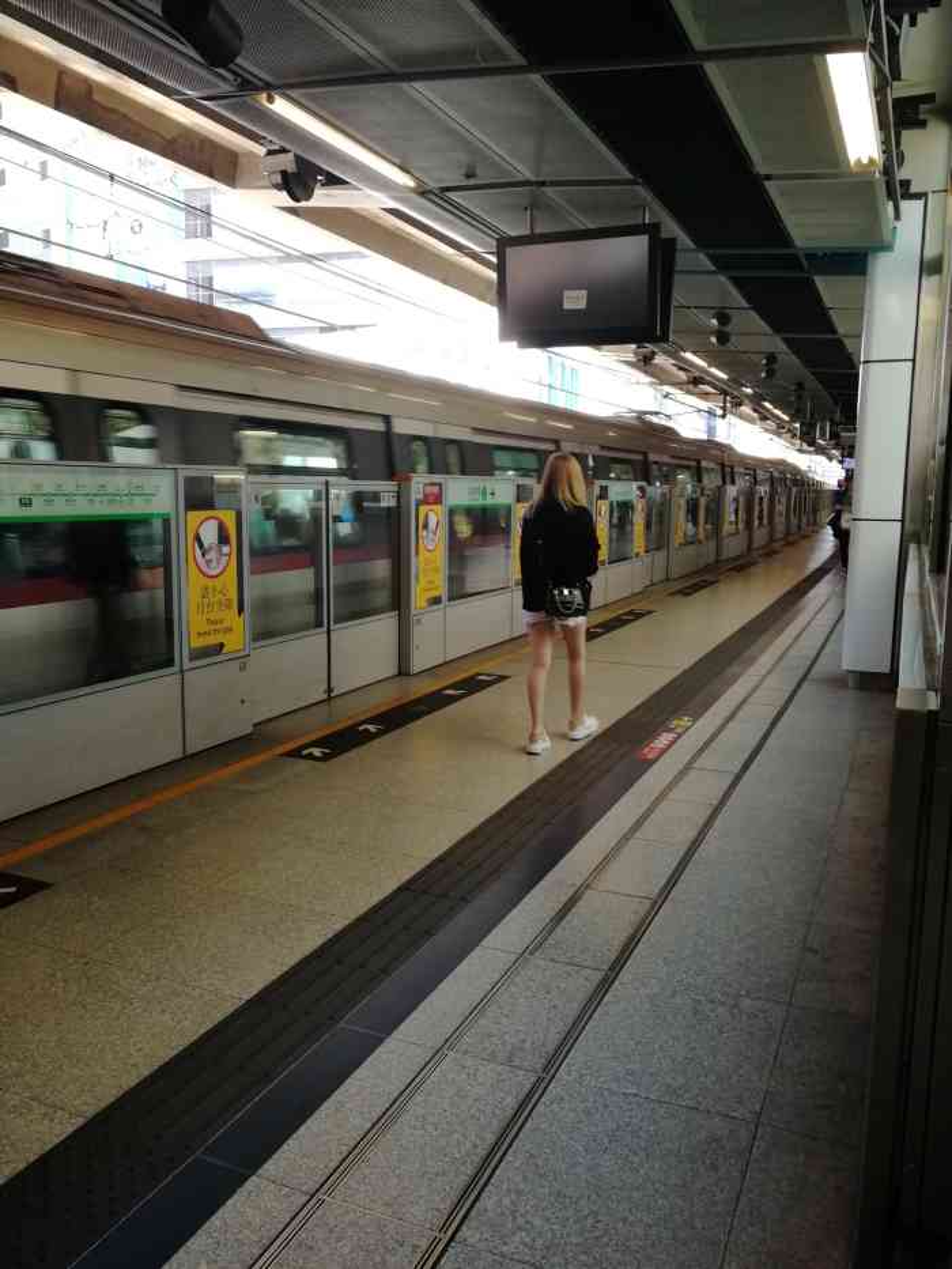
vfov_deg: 65.3
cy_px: 634
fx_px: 990
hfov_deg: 51.4
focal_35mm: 27
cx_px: 476
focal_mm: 3.95
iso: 80
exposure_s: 1/100
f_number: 2.2
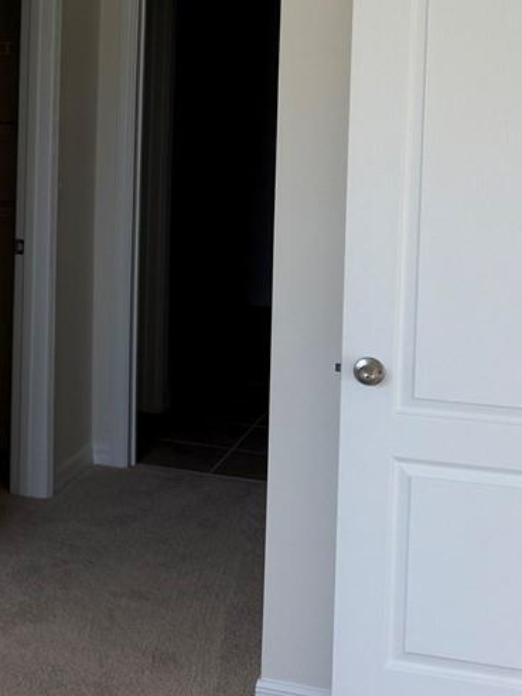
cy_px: 132
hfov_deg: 16.9
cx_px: -293
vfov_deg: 24.6
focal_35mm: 78
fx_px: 1568
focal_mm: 6.76
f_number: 1.78
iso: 64
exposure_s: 1/70
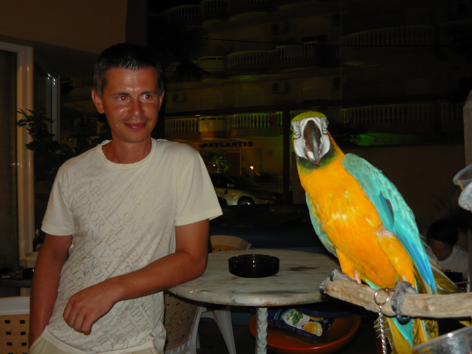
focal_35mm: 36
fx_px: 491
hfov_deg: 51.4
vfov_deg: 39.7
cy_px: 177
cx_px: 236
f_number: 2.9
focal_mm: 6
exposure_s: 1/8
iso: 100
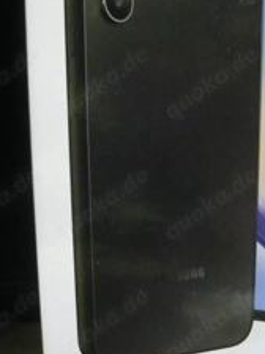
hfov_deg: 24.8
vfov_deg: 32.3
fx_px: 602
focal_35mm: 59
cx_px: 159
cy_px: 107
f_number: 2.8
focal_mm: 5.5
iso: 800
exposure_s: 1/20
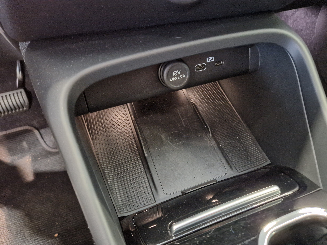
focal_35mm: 23
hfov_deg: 73.9
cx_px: 164
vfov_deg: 58.9
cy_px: 122
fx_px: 217
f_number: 1.8
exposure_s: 1/25
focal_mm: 5.4
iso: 1250
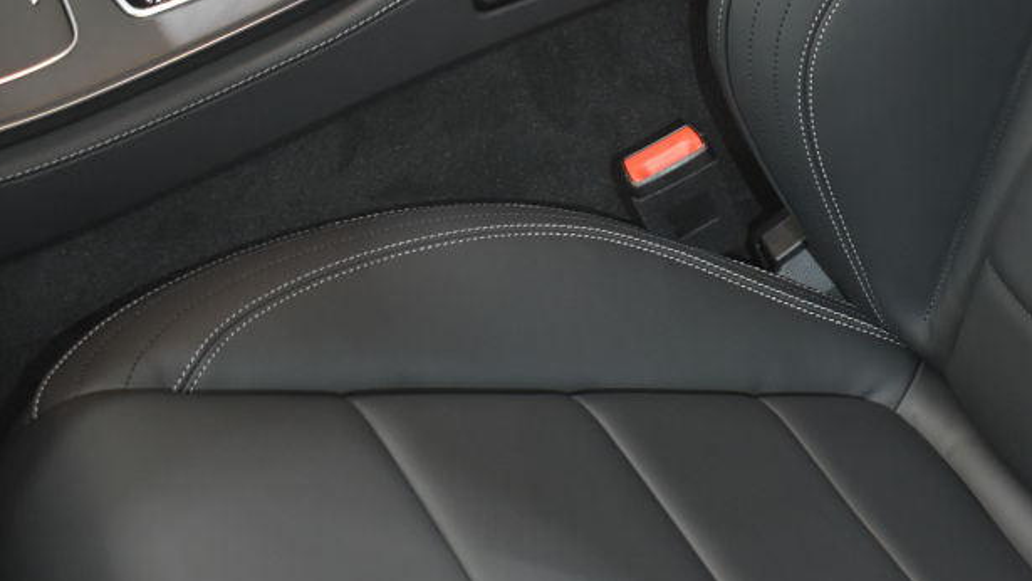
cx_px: 990
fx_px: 2518
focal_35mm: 92
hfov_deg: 22.4
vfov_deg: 13.1
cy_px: 128
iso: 900
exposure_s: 1/30
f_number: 4
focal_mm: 24
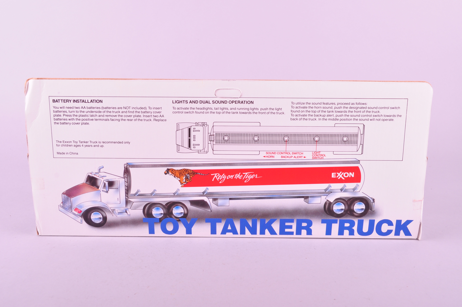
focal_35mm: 44
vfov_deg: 30.8
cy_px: 154
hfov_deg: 45.0
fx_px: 558
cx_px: 231
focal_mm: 29
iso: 160
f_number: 10
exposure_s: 1/125
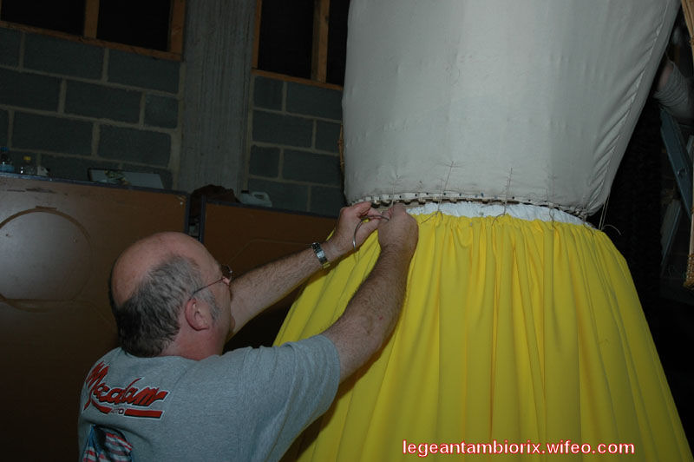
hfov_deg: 51.3
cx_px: 347
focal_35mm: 38
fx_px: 722
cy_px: 231
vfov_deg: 35.4
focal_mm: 25
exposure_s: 1/60
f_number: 4
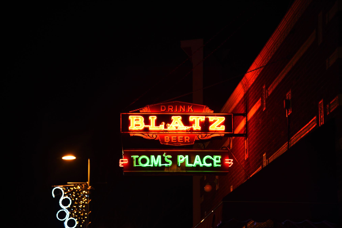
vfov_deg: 11.2
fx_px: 1160
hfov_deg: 16.8
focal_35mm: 122
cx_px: 173
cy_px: 115
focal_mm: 120
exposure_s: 1/20
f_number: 4
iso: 800
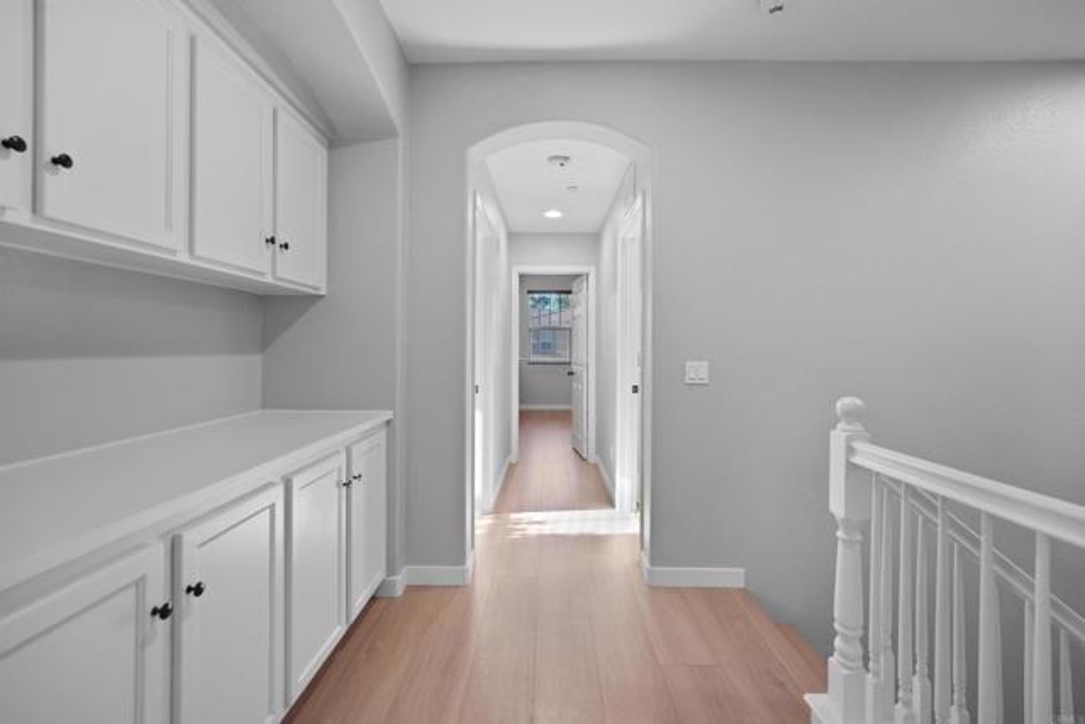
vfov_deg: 73.8
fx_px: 482
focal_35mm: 16
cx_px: 542
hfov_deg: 96.7
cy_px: 362
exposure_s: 1/15
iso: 320
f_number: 4
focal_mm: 16
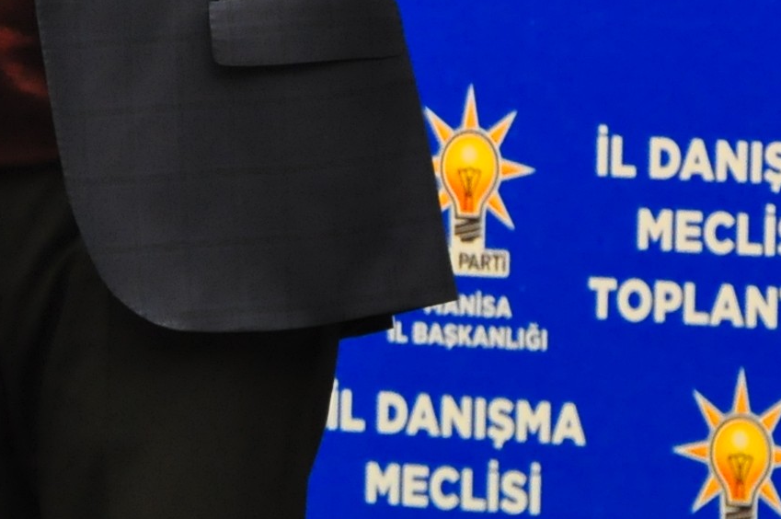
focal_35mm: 597
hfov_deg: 3.5
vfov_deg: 2.3
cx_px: -4
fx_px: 12934
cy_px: -316
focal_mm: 105
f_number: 5.6
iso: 1250
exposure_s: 1/100
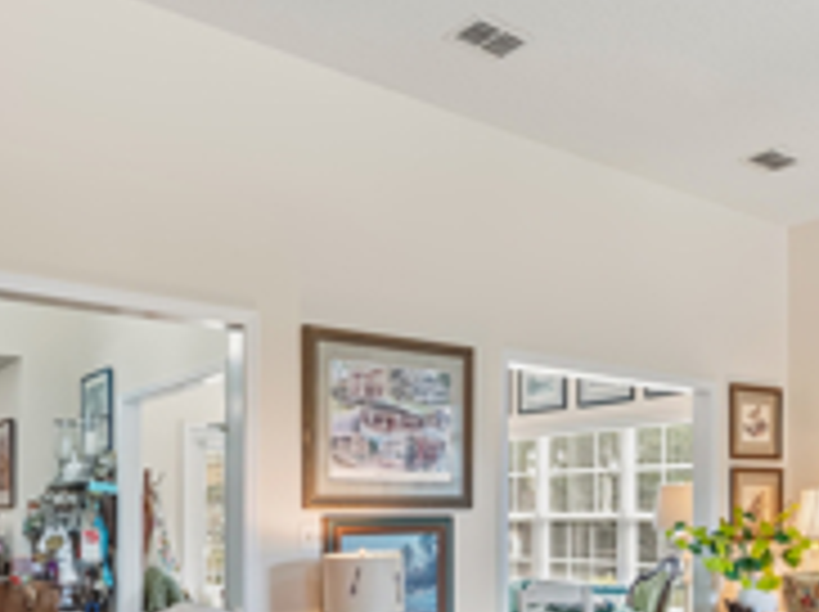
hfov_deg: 49.0
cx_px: 421
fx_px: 898
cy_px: 490
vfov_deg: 36.4
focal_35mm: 38
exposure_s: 1/30
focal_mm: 16
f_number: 5.6
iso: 4000
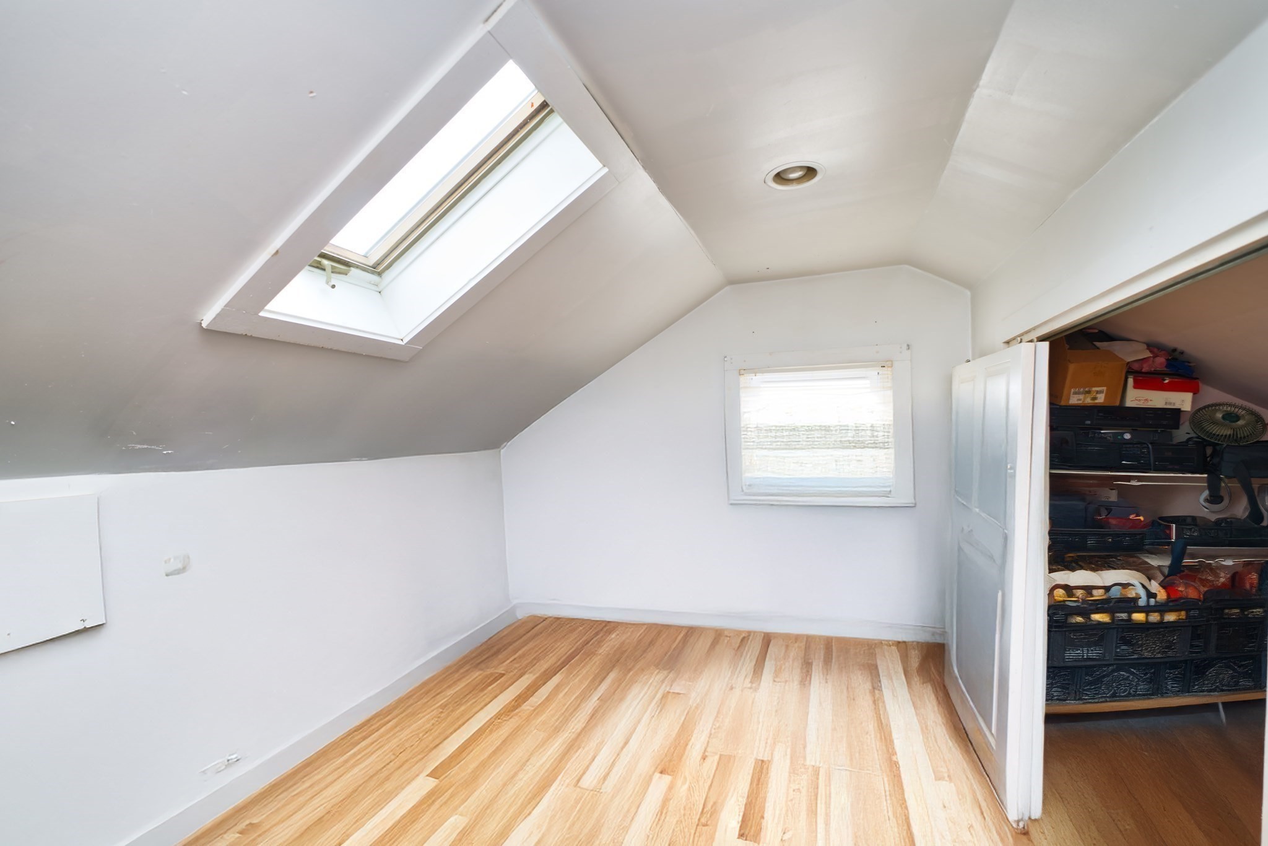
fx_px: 493
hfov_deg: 104.2
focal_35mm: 14
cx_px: 634
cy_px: 423
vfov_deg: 81.2
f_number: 2.8
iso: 100
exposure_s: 1/10
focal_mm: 14
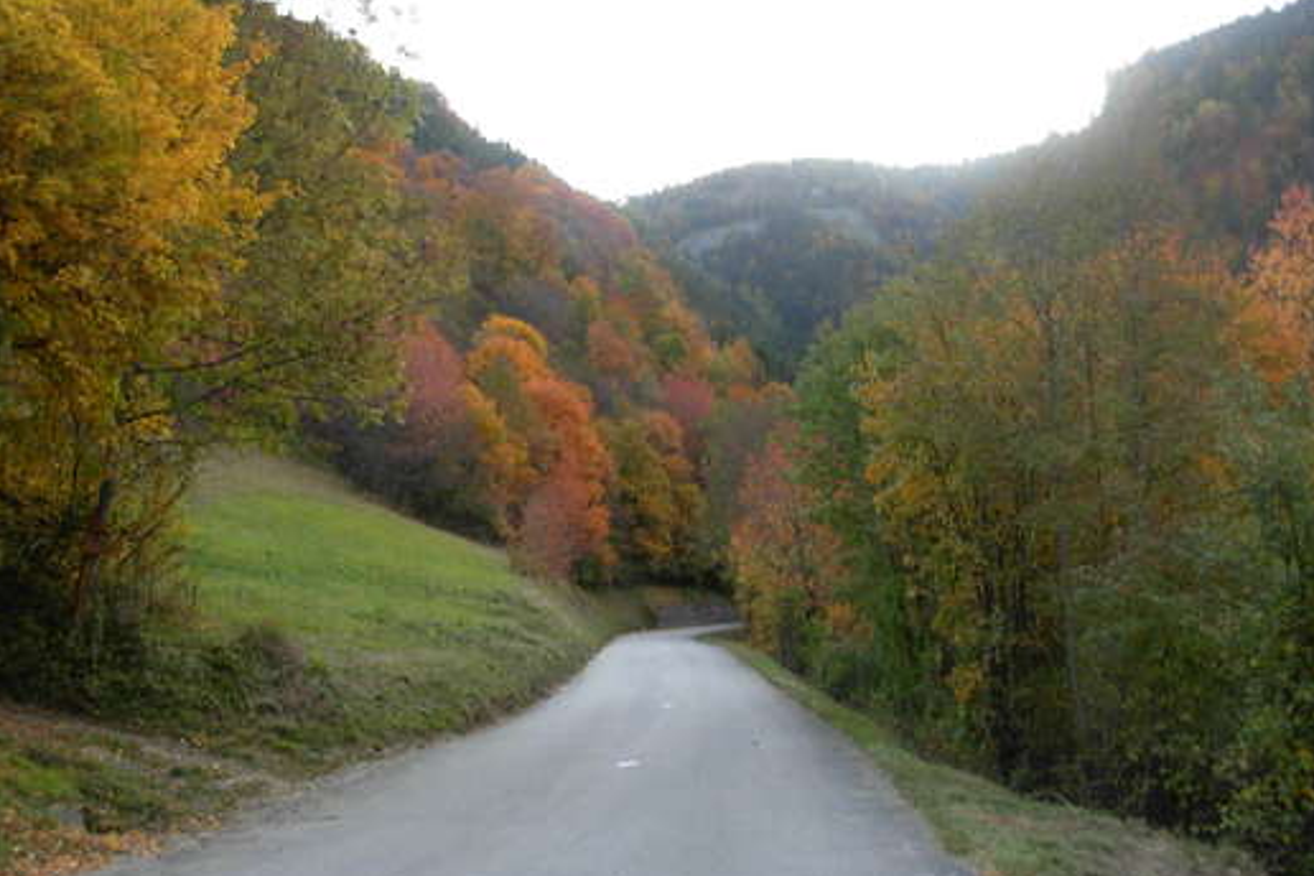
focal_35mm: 46
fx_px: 1679
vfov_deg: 29.2
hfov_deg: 42.7
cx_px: 660
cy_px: 364
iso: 79
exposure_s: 1/152
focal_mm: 6.3
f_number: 2.9
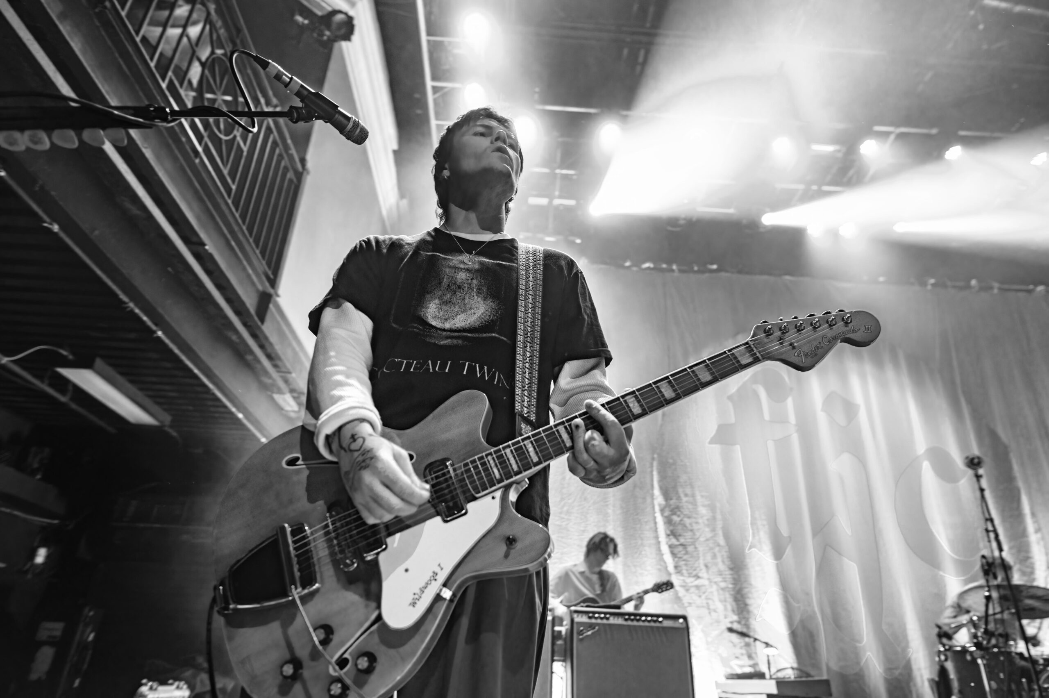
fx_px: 670
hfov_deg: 76.1
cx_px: 524
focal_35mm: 23
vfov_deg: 55.0
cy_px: 349
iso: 1100
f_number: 2.8
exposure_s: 1/100
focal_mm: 23
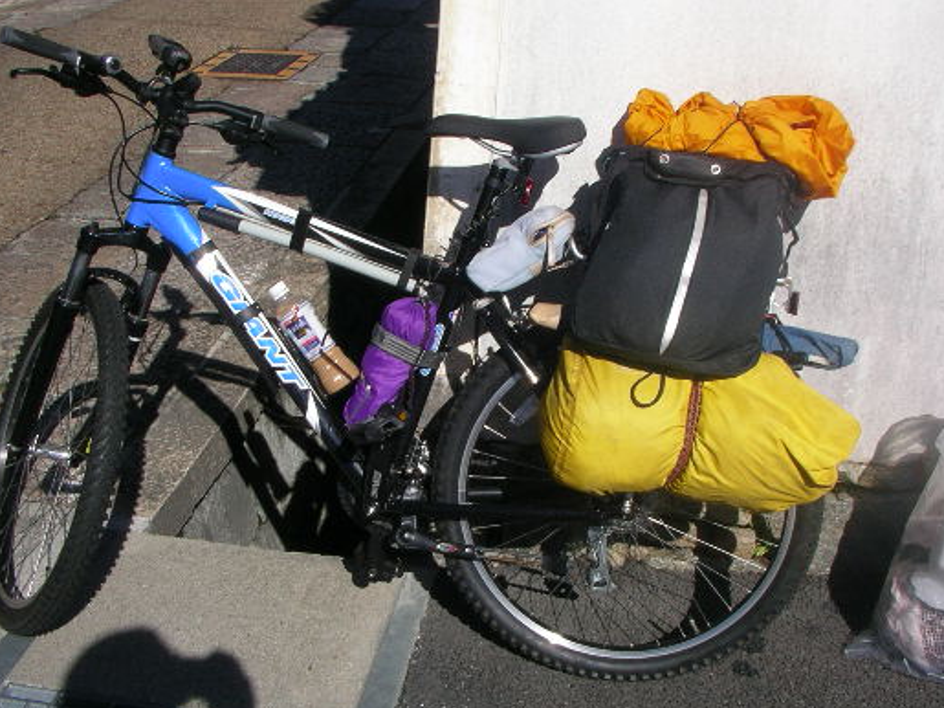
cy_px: 321
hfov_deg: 41.2
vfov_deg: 31.5
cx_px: 511
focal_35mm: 46
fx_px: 1254
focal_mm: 5.7
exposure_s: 1/320
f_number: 6.9
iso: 50
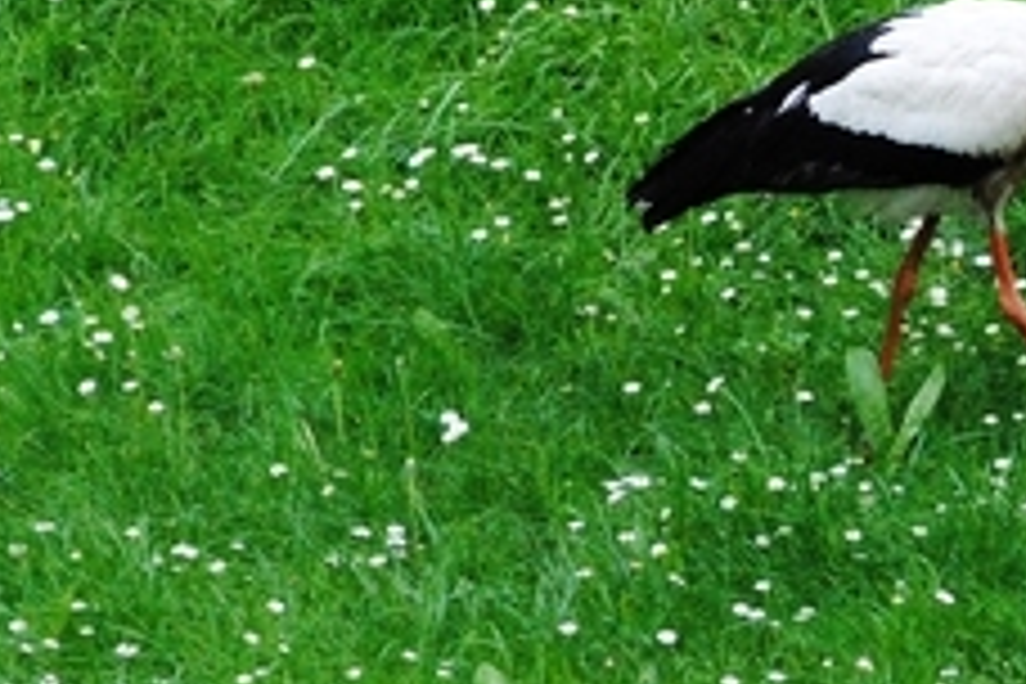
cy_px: 205
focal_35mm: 631
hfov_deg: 3.3
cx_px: 1035
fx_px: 17982
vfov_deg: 2.2
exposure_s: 1/320
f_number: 8
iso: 1600
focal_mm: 120
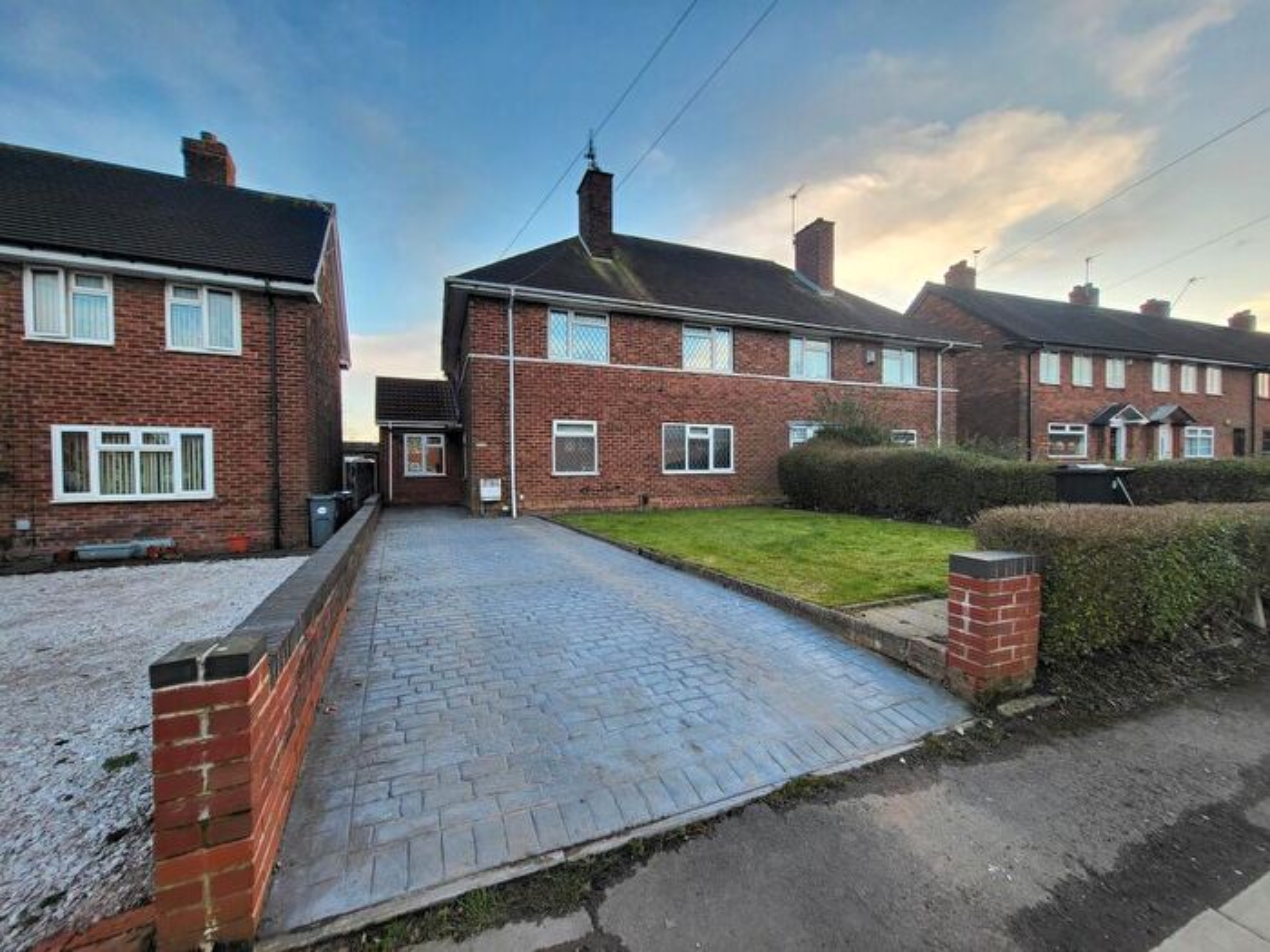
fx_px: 477
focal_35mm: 13
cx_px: 635
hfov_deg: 106.2
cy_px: 476
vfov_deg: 89.9
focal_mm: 1.74
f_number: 2.2
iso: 32
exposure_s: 1/50
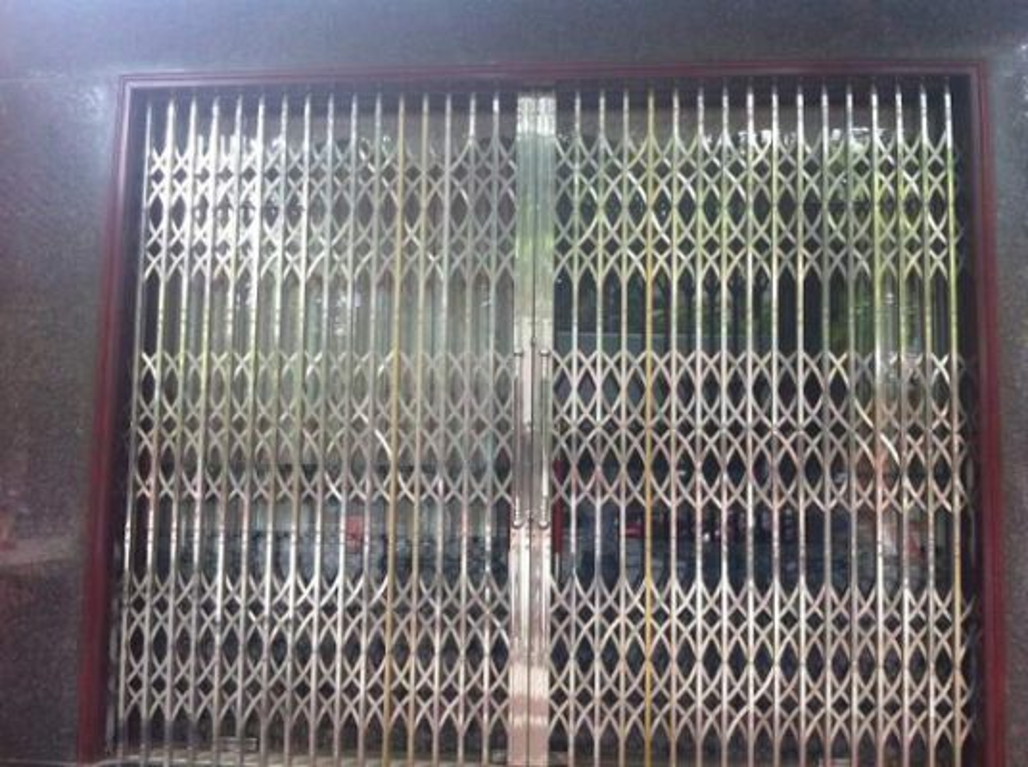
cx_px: 514
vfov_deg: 40.6
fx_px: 1038
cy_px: 384
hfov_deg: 52.7
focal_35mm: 35
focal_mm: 3.85
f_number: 2.8
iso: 80
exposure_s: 1/60
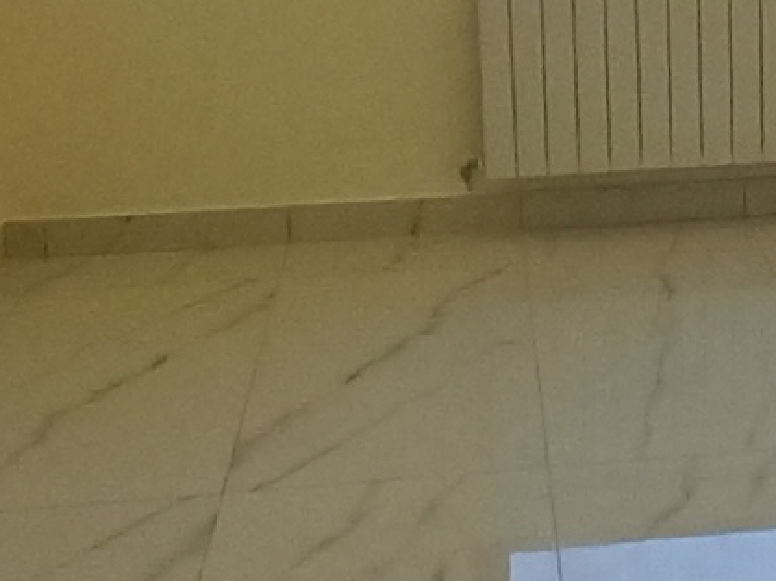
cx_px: 795
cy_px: 28
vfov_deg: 18.1
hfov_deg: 23.3
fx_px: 1793
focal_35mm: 80
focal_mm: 1.13
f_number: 2.2
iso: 80
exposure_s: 1/100
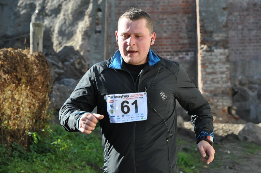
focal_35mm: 128
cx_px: 130
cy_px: 86
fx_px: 923
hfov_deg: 16.1
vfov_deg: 10.7
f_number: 7.1
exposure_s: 1/800
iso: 800
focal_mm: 85
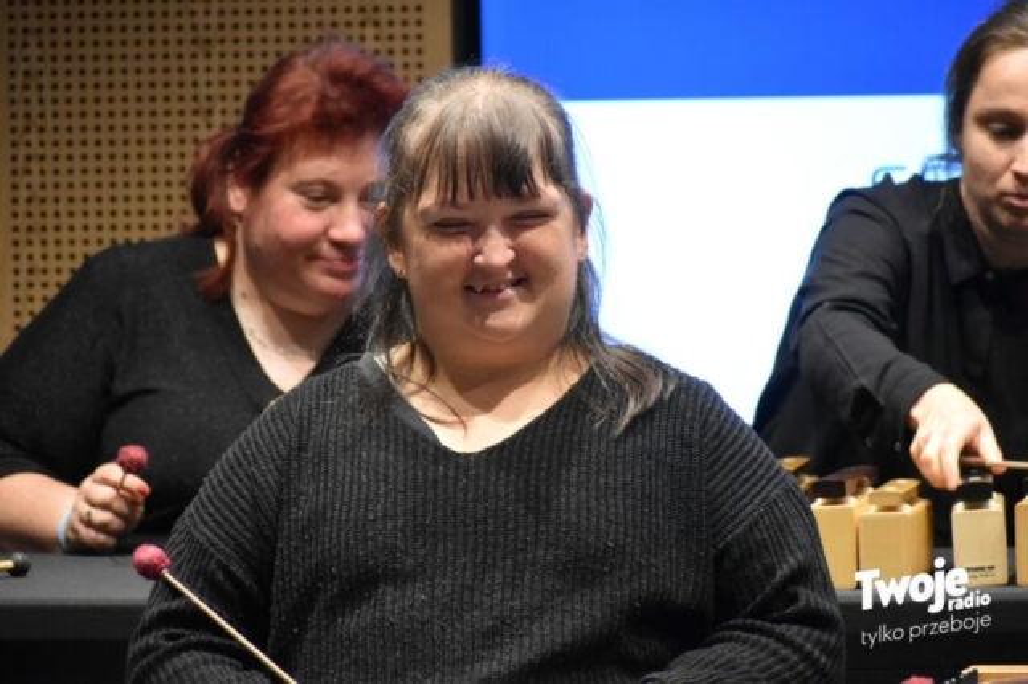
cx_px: 514
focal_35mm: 315
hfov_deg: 6.5
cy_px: 342
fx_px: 8990
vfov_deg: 4.4
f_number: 5.6
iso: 3200
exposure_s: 1/100
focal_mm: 210
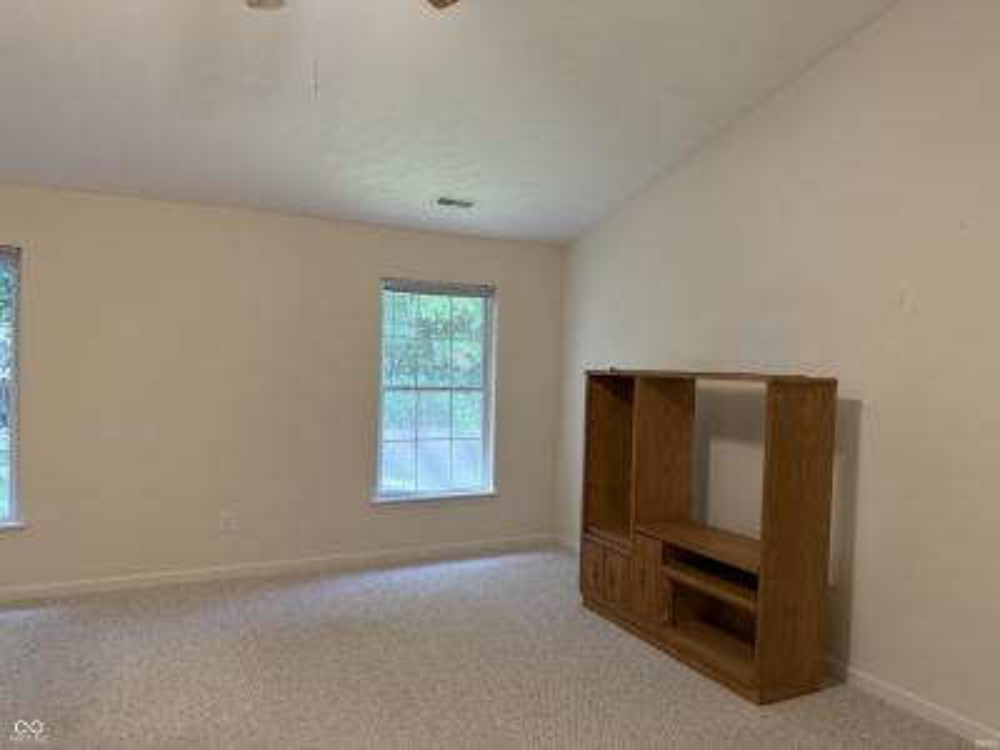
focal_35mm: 24
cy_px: 375
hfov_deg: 71.6
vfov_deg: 56.8
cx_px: 500
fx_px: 693
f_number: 1.78
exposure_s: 1/120
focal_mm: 6.76
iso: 200
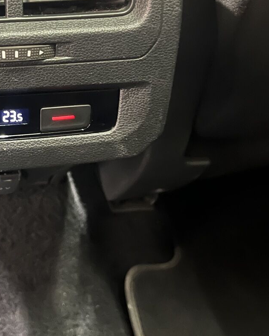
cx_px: -10
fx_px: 548
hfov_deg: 26.0
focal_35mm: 55
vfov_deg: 33.3
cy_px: 75
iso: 1000
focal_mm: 5.7
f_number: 1.5
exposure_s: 1/5
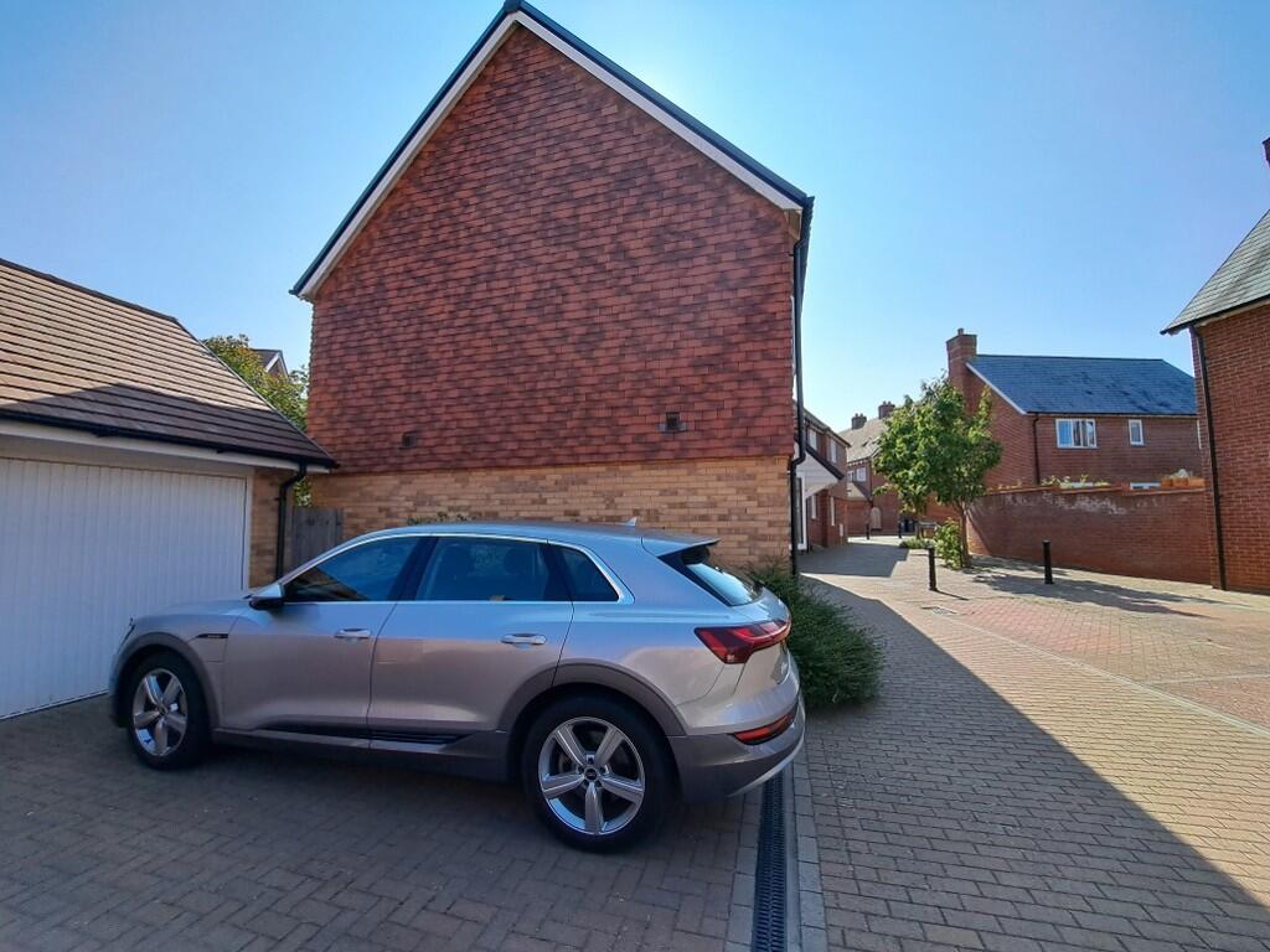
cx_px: 635
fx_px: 477
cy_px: 476
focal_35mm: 13
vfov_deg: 89.9
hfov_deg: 106.2
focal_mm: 1.74
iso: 50
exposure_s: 1/1672
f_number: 2.2
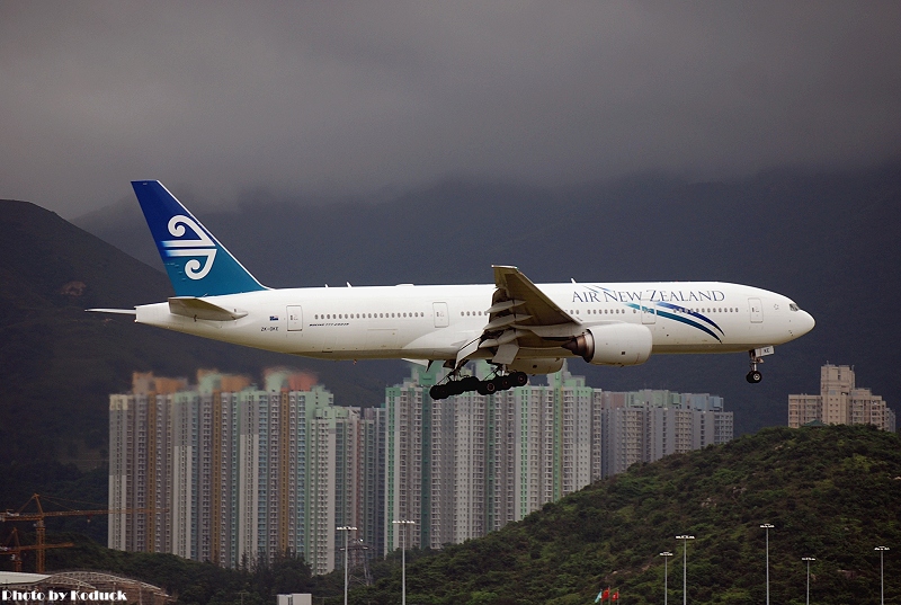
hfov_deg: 7.8
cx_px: 450
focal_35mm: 262
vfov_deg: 5.3
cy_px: 302
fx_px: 6583
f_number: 2.8
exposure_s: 1/320
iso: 200
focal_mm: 175
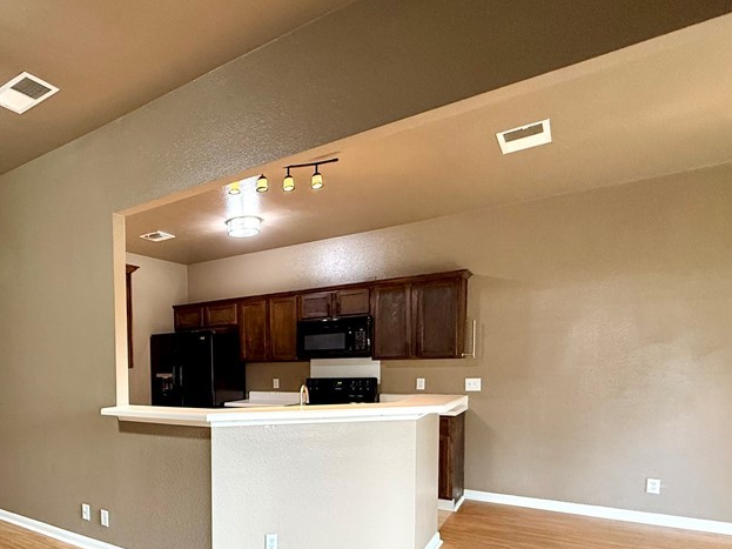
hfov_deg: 66.7
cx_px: 141
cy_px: 393
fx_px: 486
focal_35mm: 23
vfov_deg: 56.7
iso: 320
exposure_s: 1/60
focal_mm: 2.22
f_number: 2.2
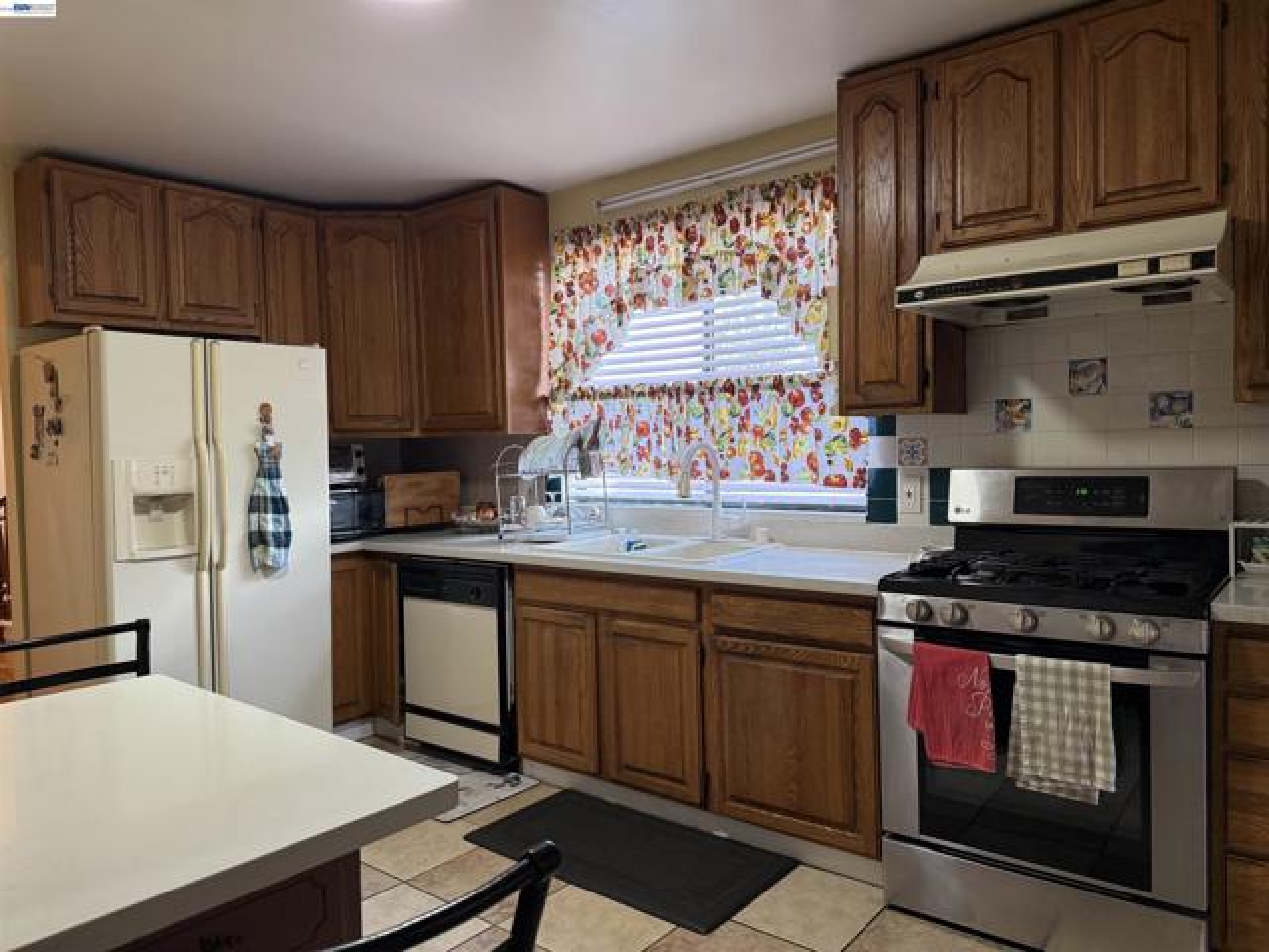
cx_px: 634
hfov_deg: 71.6
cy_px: 476
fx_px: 880
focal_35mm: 24
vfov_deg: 56.8
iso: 320
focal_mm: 6.76
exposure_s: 1/120
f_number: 1.78
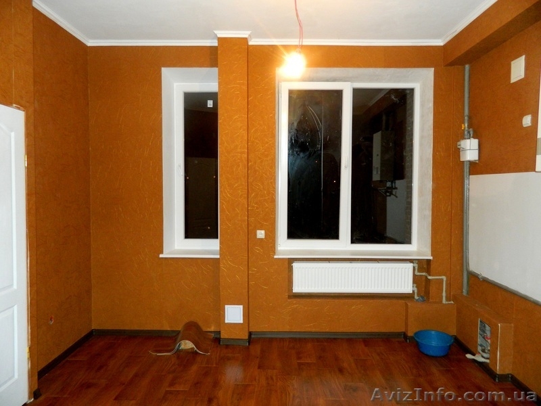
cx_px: 270
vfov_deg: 54.9
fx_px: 391
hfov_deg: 69.4
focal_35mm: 25
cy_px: 203
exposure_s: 1/30
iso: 220
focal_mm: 4.5
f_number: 3.1
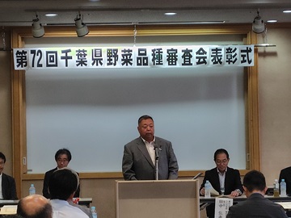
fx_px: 193
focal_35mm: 23
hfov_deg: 73.9
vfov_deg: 58.9
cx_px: 146
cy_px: 109
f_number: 1.9
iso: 202
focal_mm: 5.6
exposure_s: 1/100
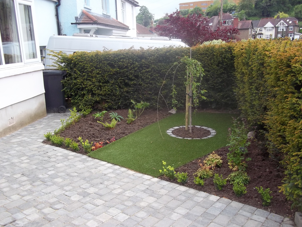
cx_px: 150
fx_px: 297
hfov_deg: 54.0
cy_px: 109
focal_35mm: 34
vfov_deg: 41.8
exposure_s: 1/400
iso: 80
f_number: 2.9
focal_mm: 5.7
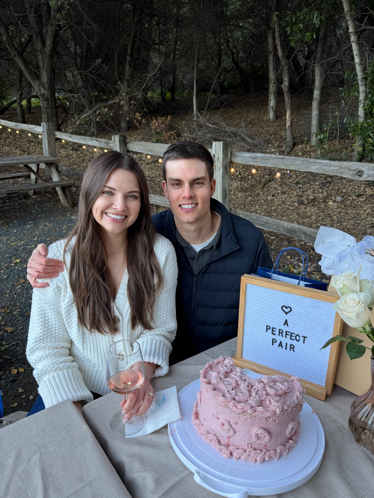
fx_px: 346
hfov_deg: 56.8
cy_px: 249
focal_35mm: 24
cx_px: 187
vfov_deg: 71.6
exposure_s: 1/169
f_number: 1.78
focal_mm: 6.76
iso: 100
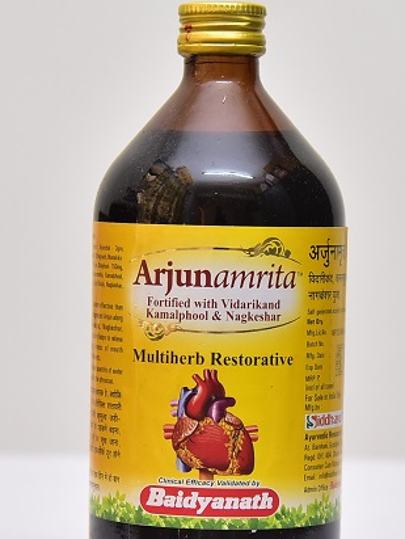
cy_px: 320
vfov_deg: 22.7
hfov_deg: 17.2
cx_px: 222
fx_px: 1339
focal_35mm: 86
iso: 1600
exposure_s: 1/125
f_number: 4.5
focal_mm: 70
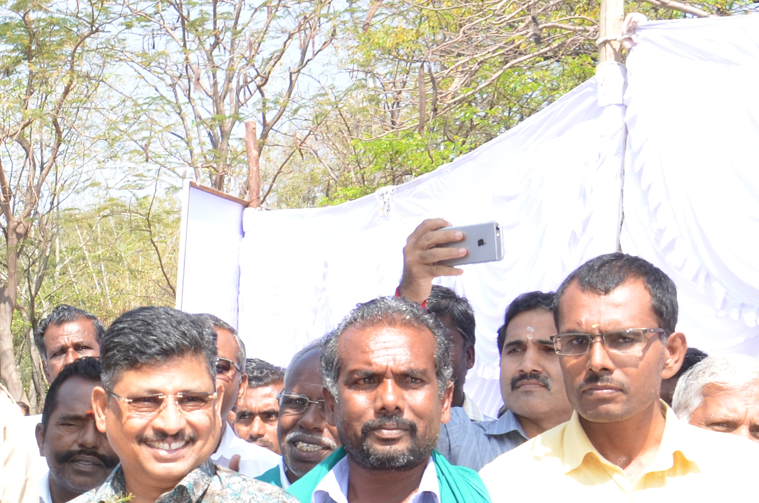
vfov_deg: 16.3
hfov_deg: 22.6
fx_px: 1725
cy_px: 496
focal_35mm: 82
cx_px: -183
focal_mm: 18
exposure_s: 1/250
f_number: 9
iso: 400
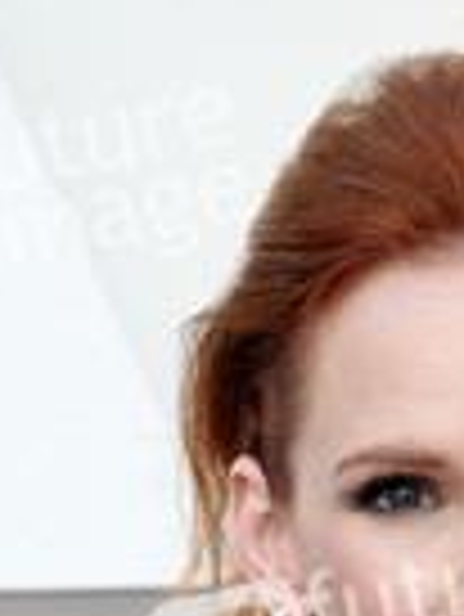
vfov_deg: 3.4
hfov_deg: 2.5
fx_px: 10493
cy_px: 872
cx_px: 511
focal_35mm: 588
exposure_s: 1/250
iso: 800
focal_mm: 210
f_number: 8
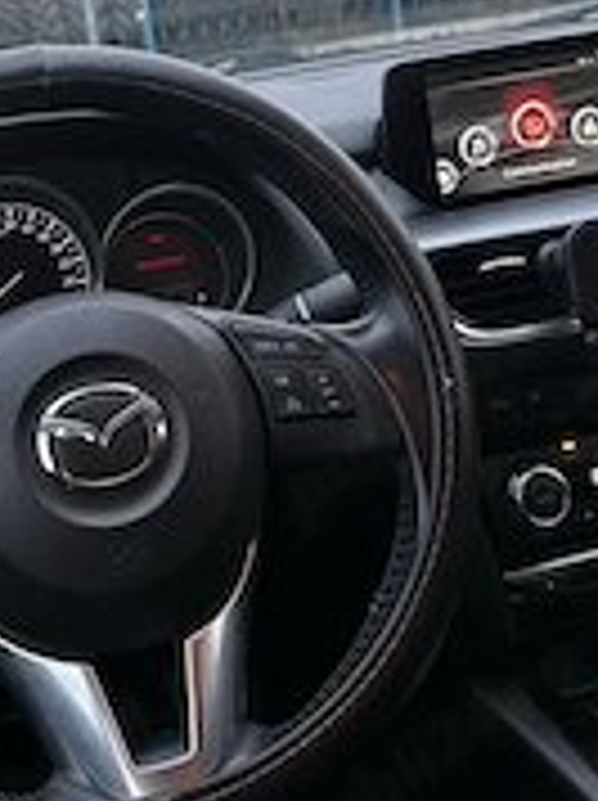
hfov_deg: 26.7
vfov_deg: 34.0
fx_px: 1247
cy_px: 108
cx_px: 171
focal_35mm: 54
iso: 125
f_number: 1.78
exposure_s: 1/98
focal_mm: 6.86
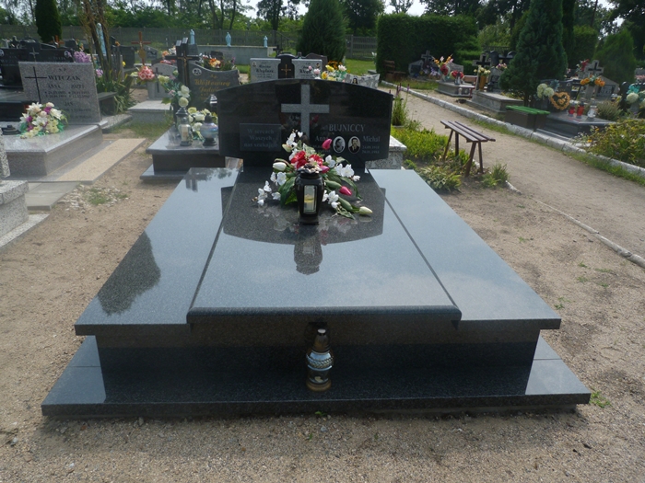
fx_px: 466
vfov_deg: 54.9
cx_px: 322
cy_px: 242
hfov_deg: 69.4
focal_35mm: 25
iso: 80
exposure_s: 1/1000
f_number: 2.8
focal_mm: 4.5
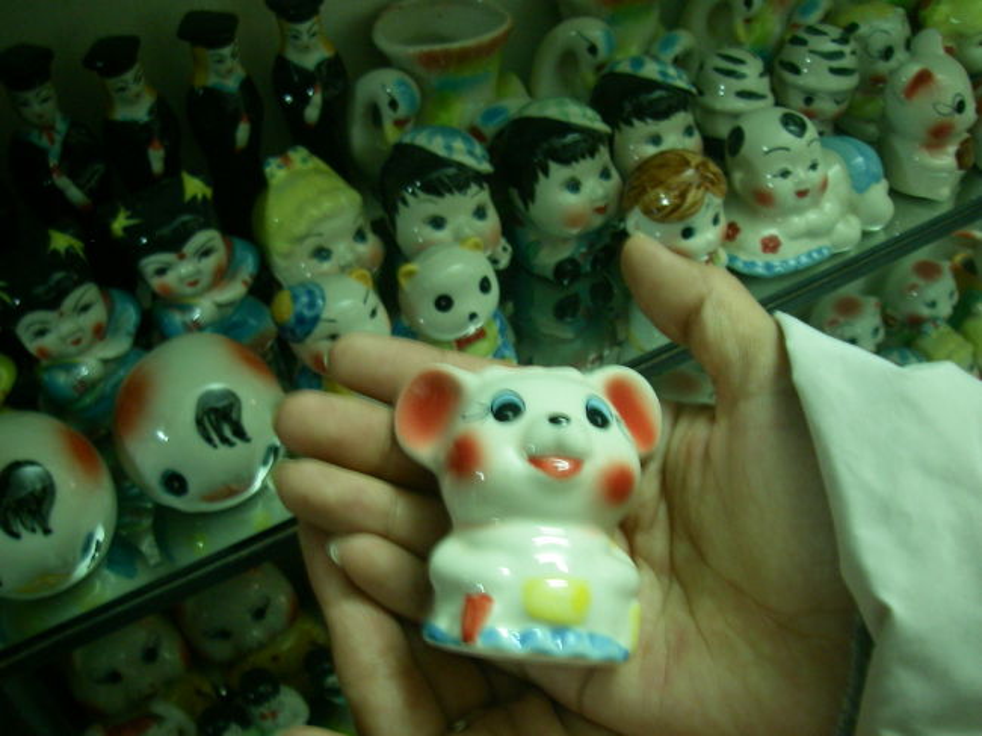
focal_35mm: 38
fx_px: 1078
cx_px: 491
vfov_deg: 37.7
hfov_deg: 49.0
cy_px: 368
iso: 200
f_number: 3.3
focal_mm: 6.3
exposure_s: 1/4
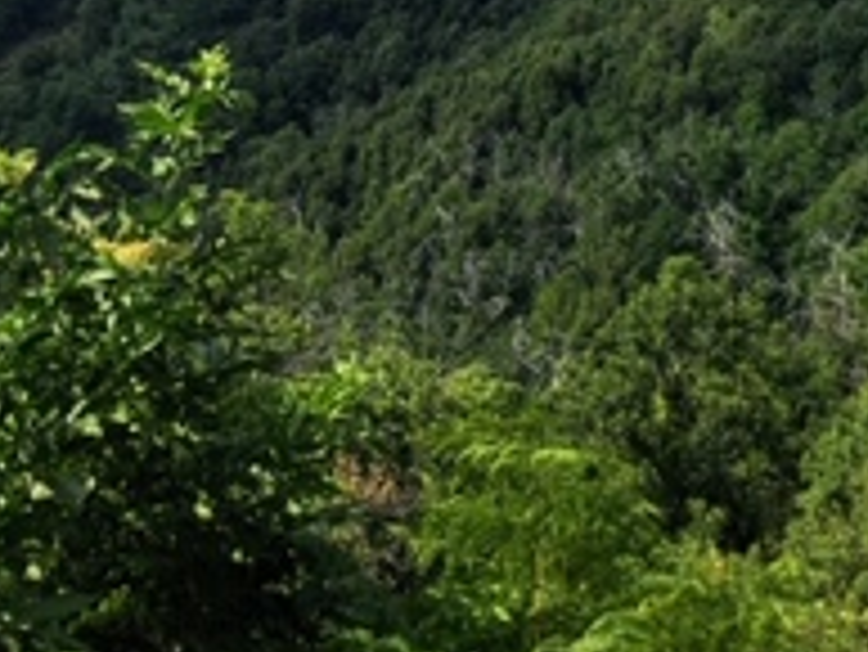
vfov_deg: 14.5
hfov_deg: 20.3
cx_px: 657
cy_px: -301
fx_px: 2409
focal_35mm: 96
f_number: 2.2
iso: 25
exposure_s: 1/1603
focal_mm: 4.15
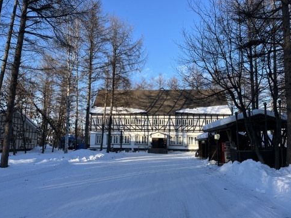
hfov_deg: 65.3
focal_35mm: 27
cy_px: 113
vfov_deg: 51.4
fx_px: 227
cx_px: 145
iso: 50
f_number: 1.6
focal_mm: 5.1
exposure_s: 1/1252
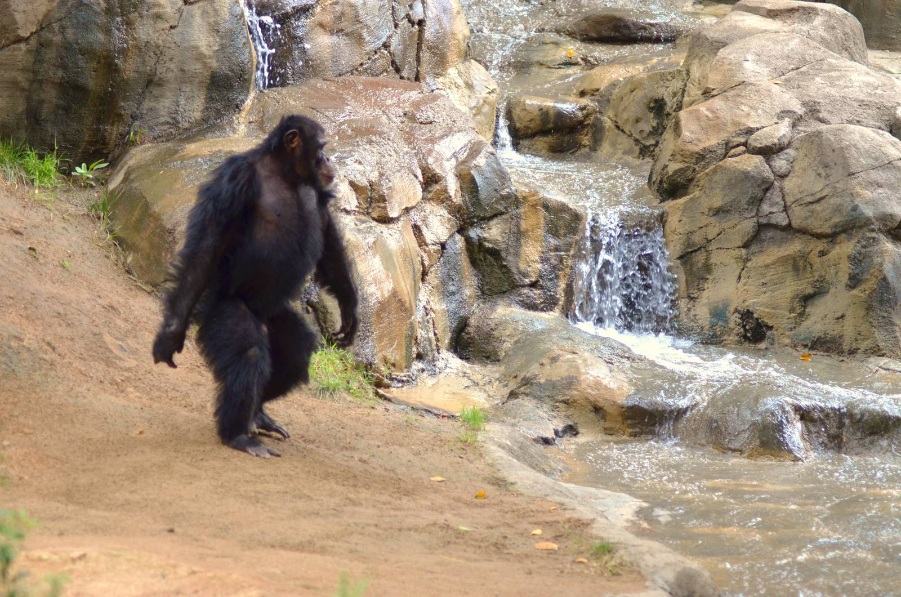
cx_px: 450
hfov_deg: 13.1
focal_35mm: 158
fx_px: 3934
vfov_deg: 8.7
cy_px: 298
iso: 560
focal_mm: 105
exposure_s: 1/250
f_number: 4
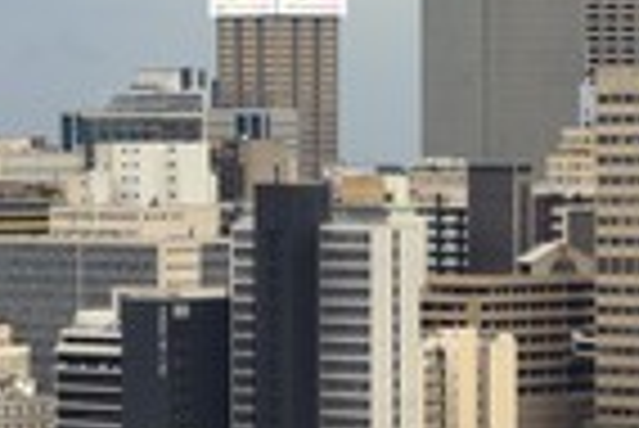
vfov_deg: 4.4
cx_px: 220
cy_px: 351
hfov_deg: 6.6
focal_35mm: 310
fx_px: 5508
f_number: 6.3
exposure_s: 1/320
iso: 200
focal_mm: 105
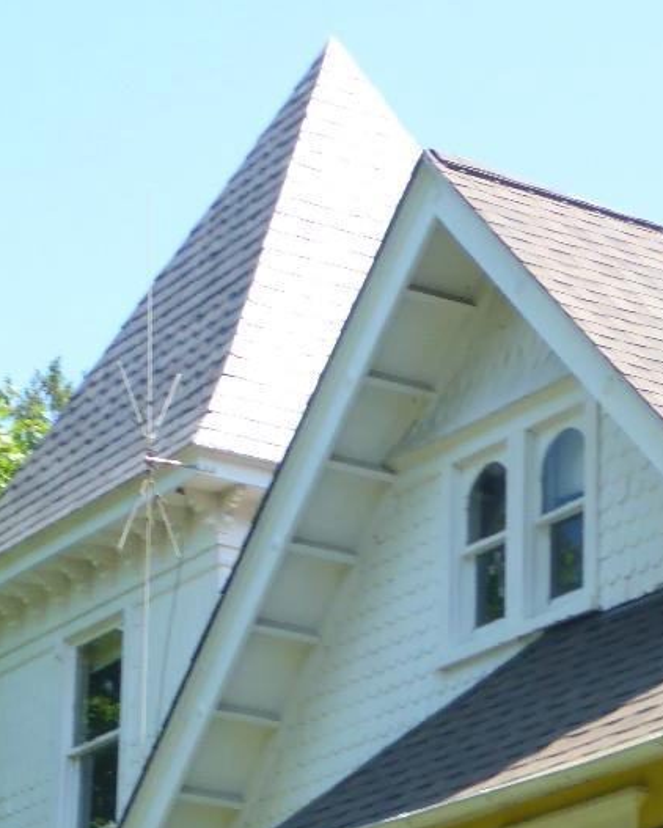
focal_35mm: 147
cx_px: -5
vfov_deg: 12.9
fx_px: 3604
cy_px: 847
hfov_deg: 10.4
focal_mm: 11
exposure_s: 1/125
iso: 100
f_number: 5.2
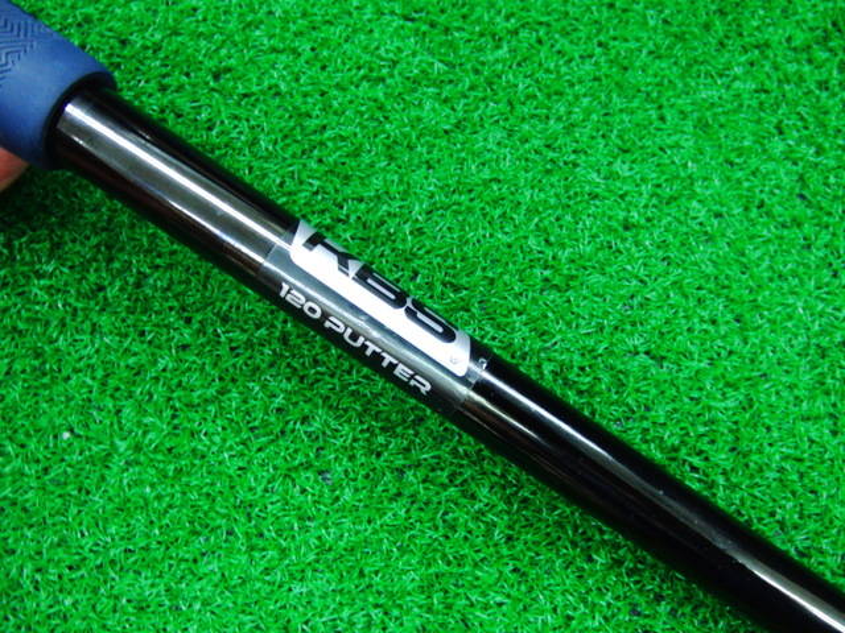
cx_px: 422
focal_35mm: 37
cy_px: 316
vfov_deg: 38.7
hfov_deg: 50.1
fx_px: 903
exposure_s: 1/25
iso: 400
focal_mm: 6.42
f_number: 3.6
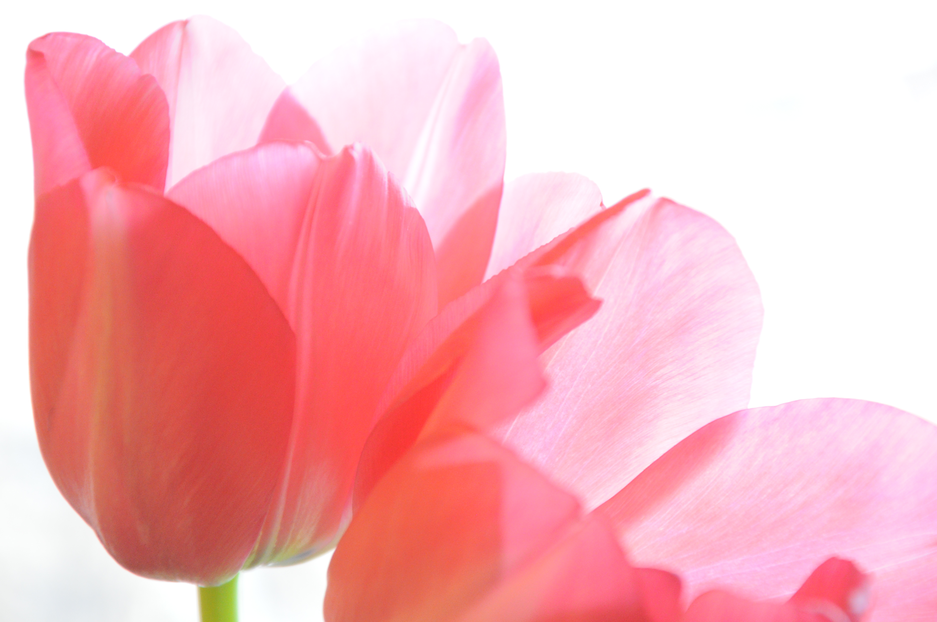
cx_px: 468
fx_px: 4094
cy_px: 311
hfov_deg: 13.1
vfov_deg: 8.7
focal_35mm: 158
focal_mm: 105
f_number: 5.6
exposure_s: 1/20
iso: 1600
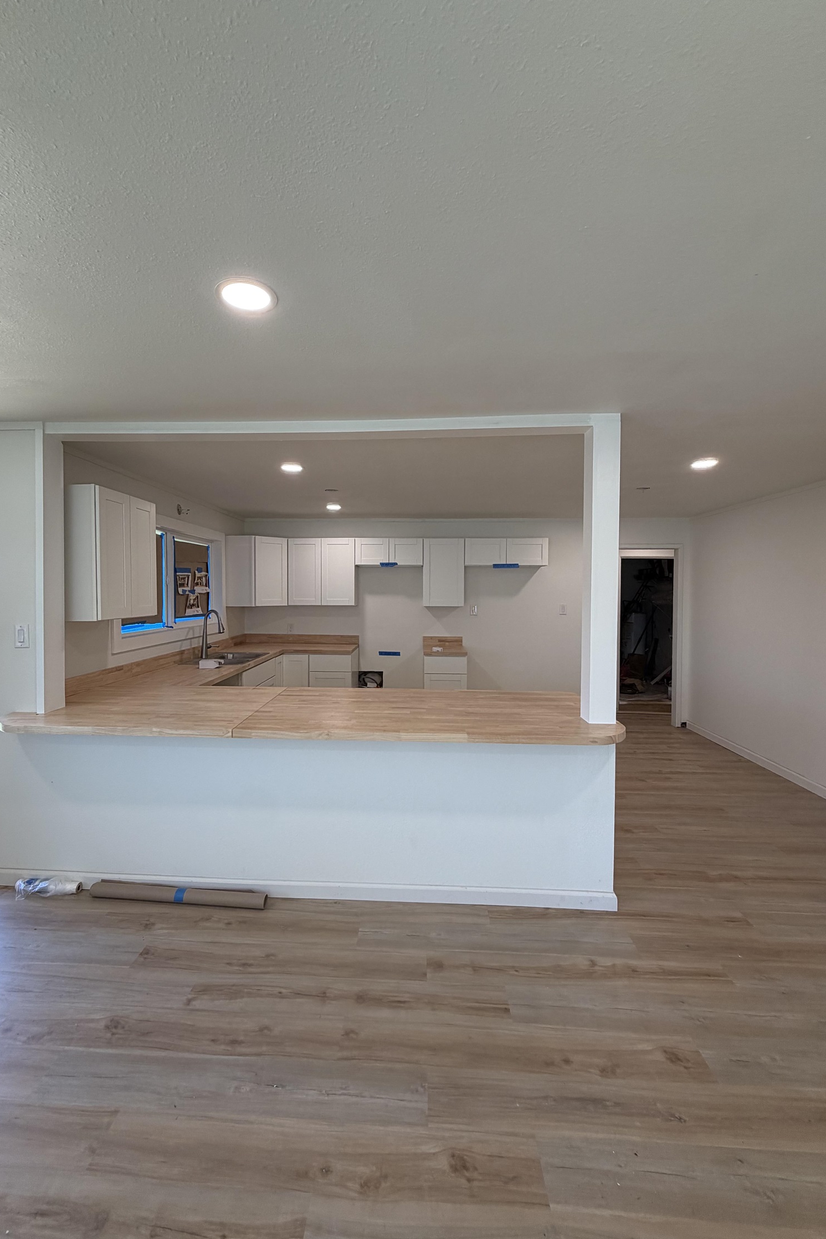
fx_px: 516
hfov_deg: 77.3
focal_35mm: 15
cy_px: 605
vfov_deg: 100.4
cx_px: 392
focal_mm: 2.22
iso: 100
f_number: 2.2
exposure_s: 1/120
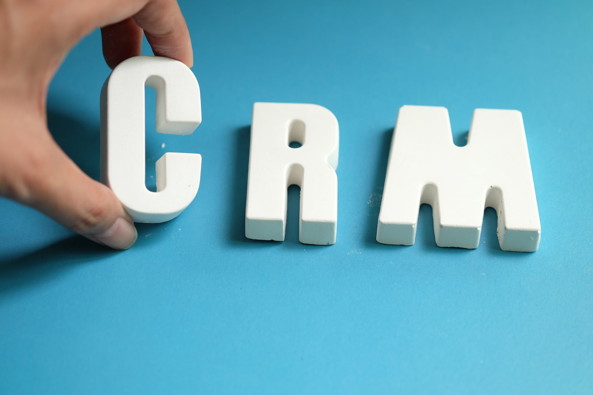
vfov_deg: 15.2
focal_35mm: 90
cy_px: 198
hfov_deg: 22.6
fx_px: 1482
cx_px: 296
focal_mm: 60
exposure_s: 1/58
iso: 320
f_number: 2.8
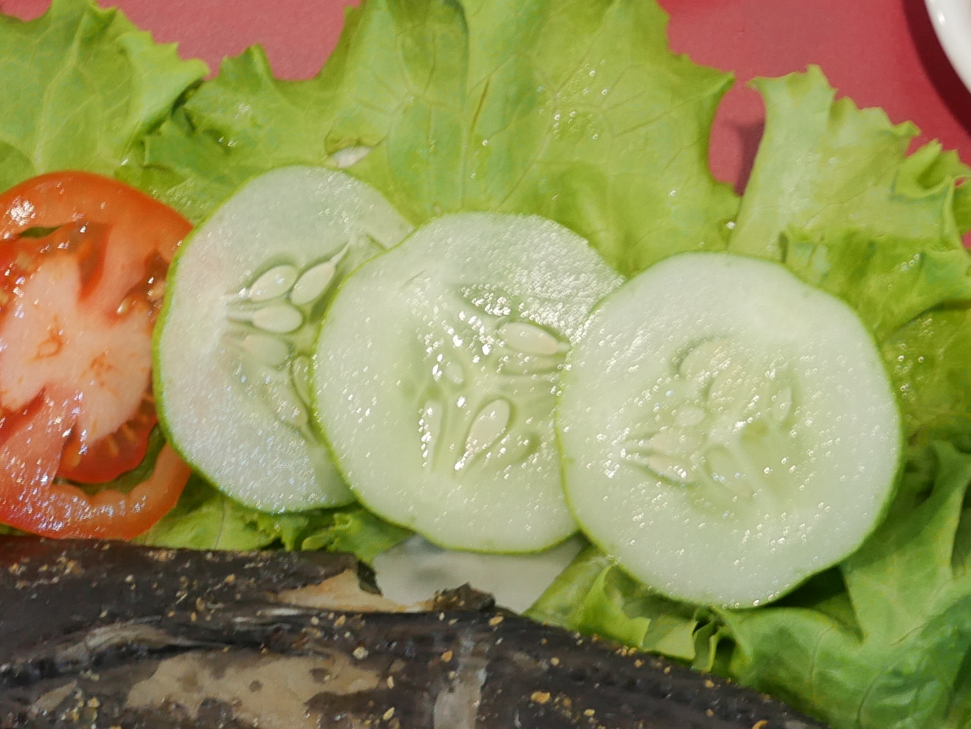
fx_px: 3593
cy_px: 410
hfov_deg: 15.3
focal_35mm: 128
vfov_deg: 11.6
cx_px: 258
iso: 800
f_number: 4.5
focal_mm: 20
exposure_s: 1/3.2
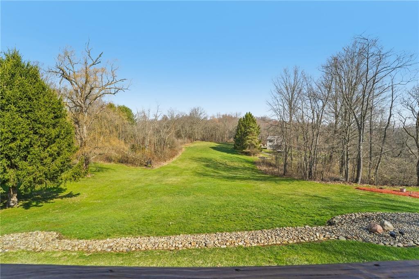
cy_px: 140
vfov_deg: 81.1
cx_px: 210
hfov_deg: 104.3
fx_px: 163
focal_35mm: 14
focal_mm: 14
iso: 500
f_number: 8
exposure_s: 1/1000
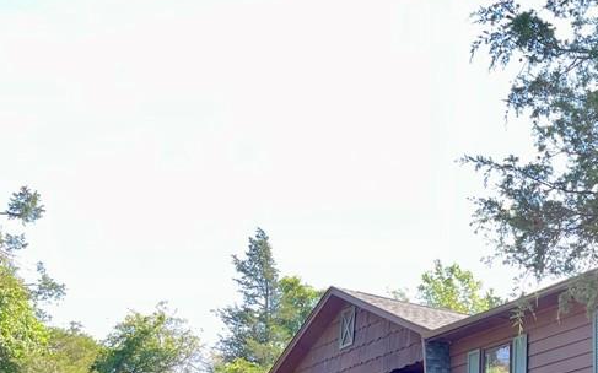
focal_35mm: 58
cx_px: 587
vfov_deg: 21.7
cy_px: 357
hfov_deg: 32.5
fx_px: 945
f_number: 1.6
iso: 50
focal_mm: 5.1
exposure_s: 1/182
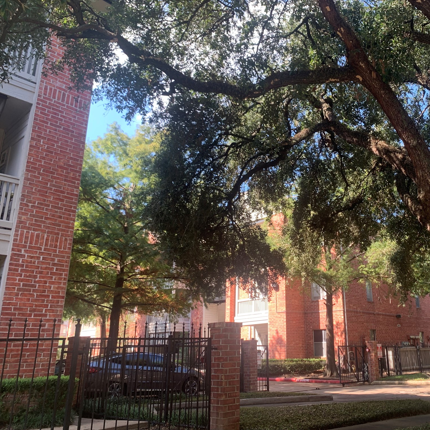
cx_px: 289
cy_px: 213
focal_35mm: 31
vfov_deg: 52.5
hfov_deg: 51.5
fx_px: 436
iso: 25
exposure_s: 1/131
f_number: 1.8
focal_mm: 4.25
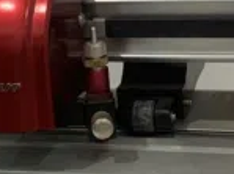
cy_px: 6
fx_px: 755
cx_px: 127
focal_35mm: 112
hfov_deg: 17.6
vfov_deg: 13.0
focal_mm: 4.25
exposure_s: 1/60
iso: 160
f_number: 1.8
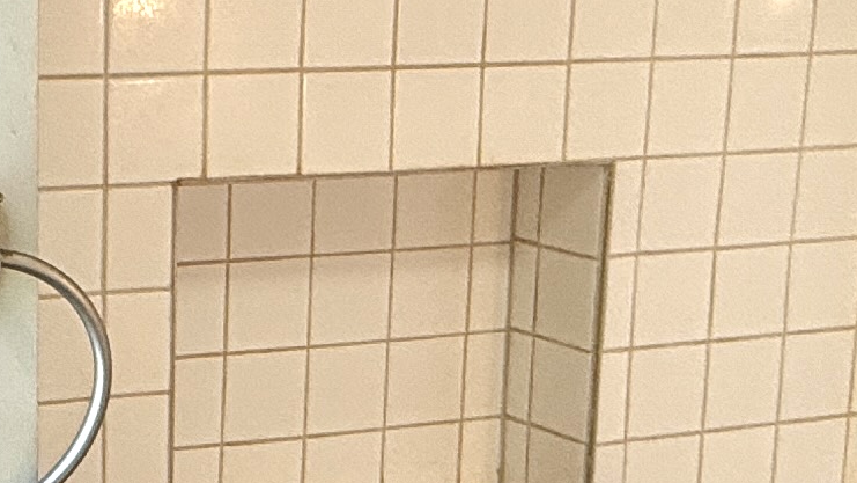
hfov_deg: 24.5
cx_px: 10
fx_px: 1886
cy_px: 388
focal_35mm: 83
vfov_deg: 14.5
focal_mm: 2.22
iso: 80
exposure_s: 1/99
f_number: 2.2
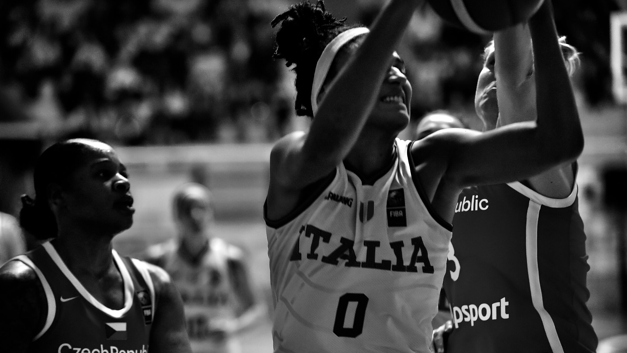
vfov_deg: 8.9
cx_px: 312
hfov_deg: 15.7
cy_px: 198
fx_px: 2278
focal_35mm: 137
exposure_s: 1/640
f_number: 2.8
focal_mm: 130
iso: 4000
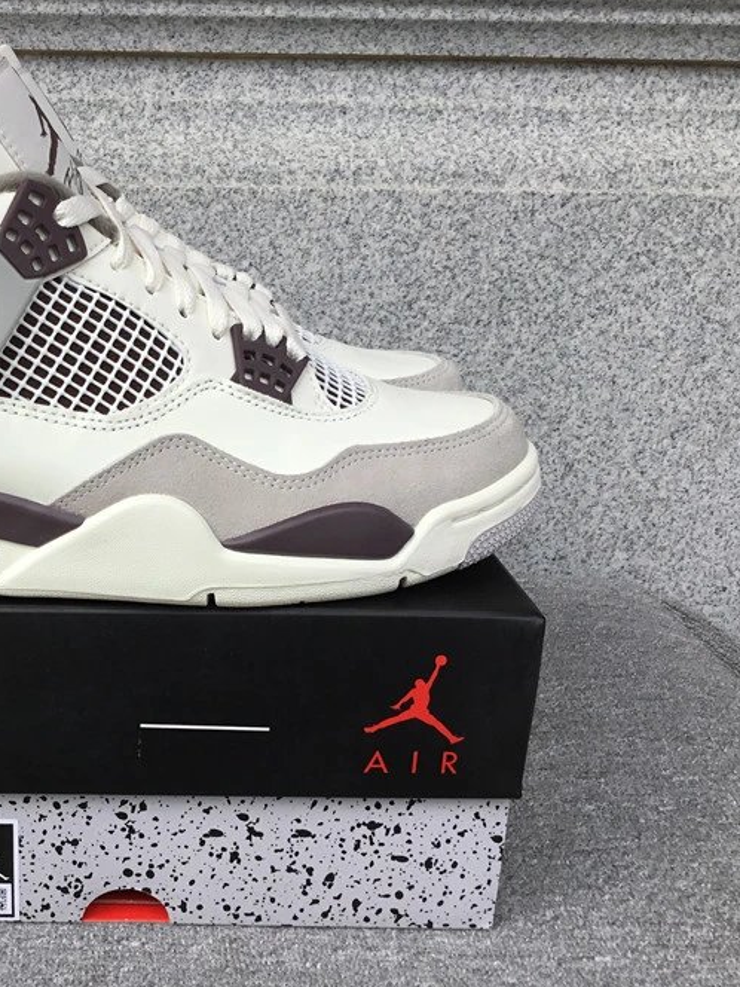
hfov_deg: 33.0
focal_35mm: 42
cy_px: 496
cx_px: 114
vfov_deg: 44.8
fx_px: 1197
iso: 25
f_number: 2.4
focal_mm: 3.3
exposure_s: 1/233
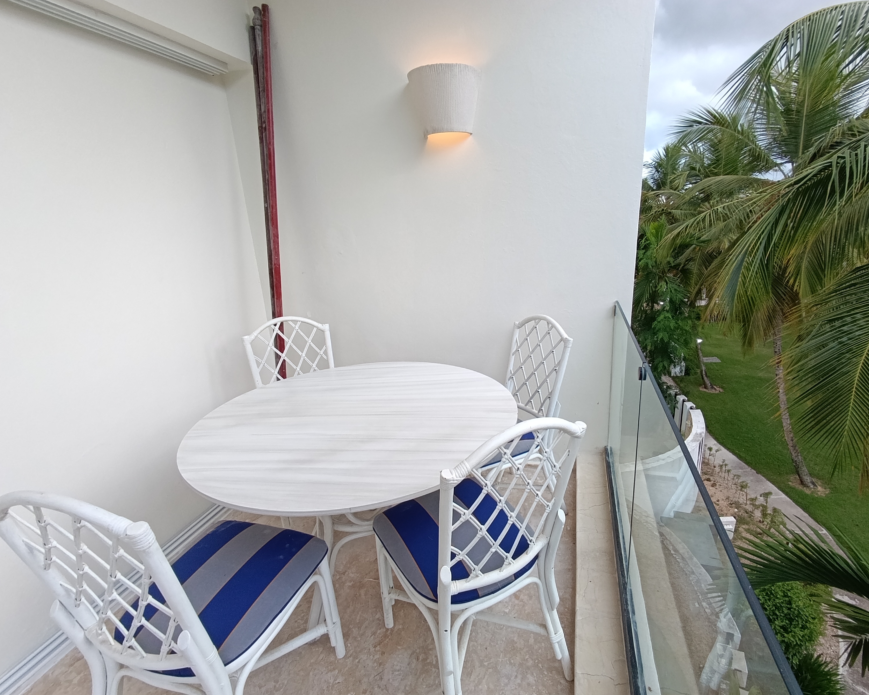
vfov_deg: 77.0
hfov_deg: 89.6
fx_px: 437
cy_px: 350
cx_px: 458
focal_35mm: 17
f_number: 2.2
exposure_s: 1/100
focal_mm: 1.65
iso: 64
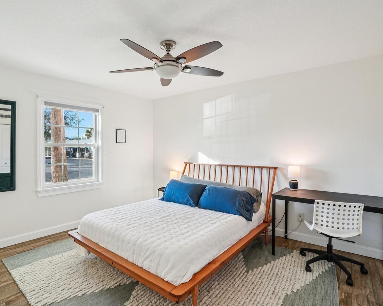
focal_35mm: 18
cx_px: 174
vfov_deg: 73.8
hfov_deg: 86.1
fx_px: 204
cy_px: 153
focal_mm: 10
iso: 320
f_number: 8
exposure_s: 1/30
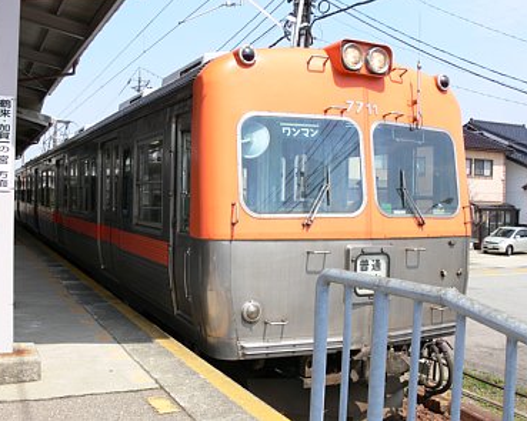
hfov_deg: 49.0
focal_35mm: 37
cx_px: 243
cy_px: 208
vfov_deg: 40.1
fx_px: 577
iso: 80
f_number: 5.6
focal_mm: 7.4
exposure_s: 1/200
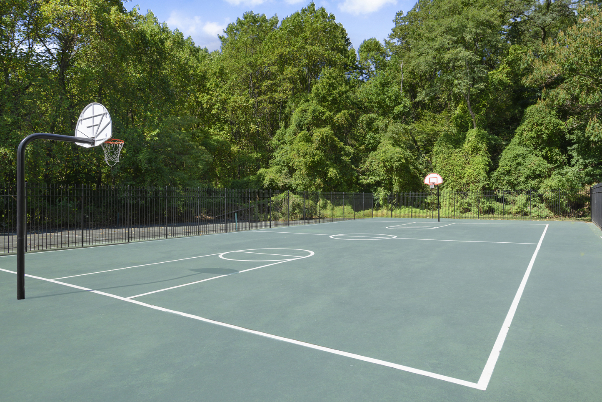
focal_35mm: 23
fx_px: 385
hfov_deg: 76.1
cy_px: 194
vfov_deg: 55.1
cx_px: 309
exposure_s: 1/80
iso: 100
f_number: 8
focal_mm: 22
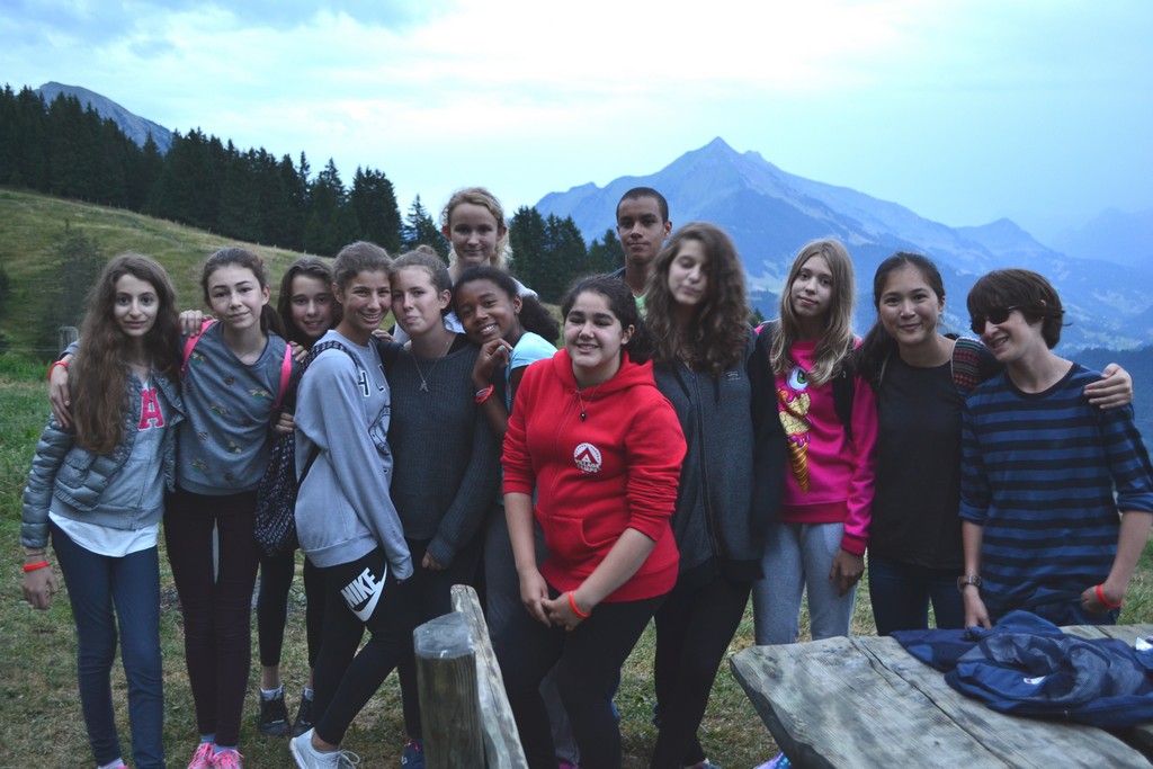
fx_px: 1153
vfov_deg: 36.9
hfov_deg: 53.1
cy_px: 384
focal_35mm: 36
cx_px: 576
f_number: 4
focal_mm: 24
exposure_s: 1/13
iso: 800
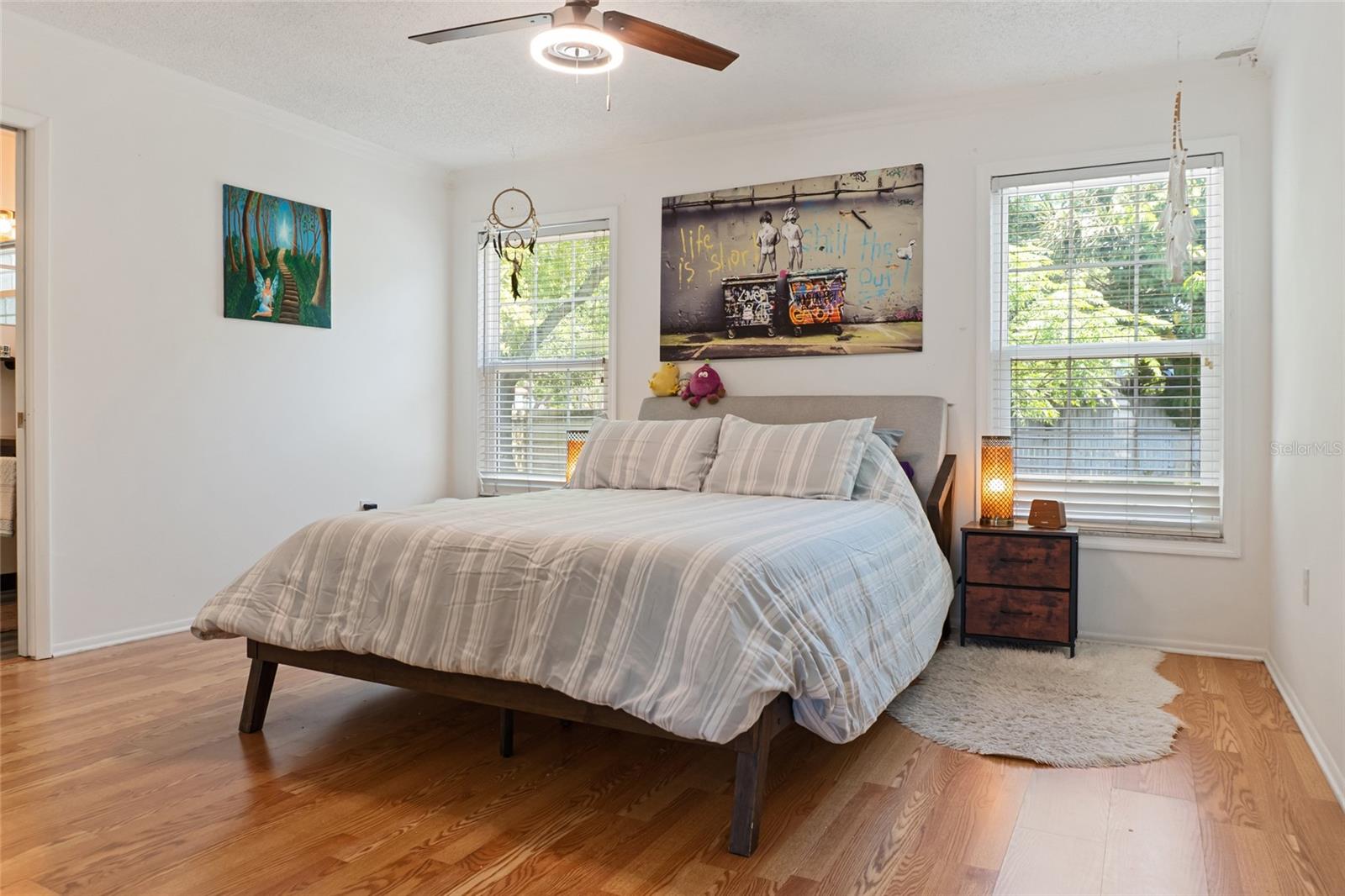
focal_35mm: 24
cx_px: 672
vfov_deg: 53.1
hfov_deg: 73.8
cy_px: 448
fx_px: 896
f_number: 8
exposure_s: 1/8
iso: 400
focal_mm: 16
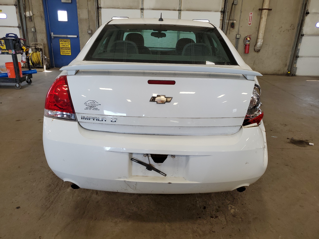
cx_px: 160
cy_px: 120
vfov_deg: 53.1
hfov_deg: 67.3
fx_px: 240
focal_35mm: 26
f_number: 1.5
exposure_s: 1/60.2
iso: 50
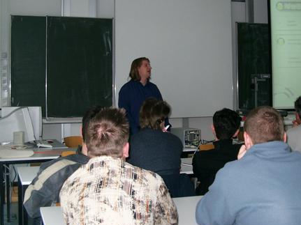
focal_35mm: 55
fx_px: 478
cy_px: 67
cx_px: 179
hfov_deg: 34.8
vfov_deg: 26.3
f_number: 2.6
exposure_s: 1/60
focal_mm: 7.6
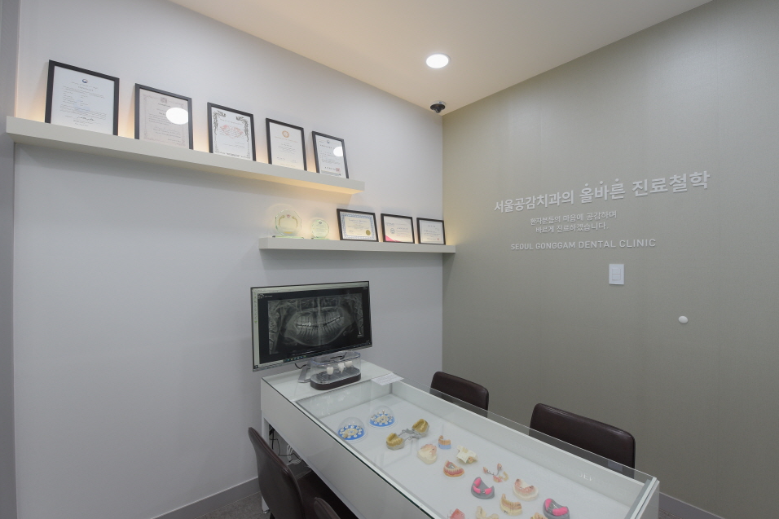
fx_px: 325
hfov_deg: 100.3
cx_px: 407
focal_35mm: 15
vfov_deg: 77.3
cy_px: 257
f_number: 6.3
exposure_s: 1/125
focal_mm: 14
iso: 640
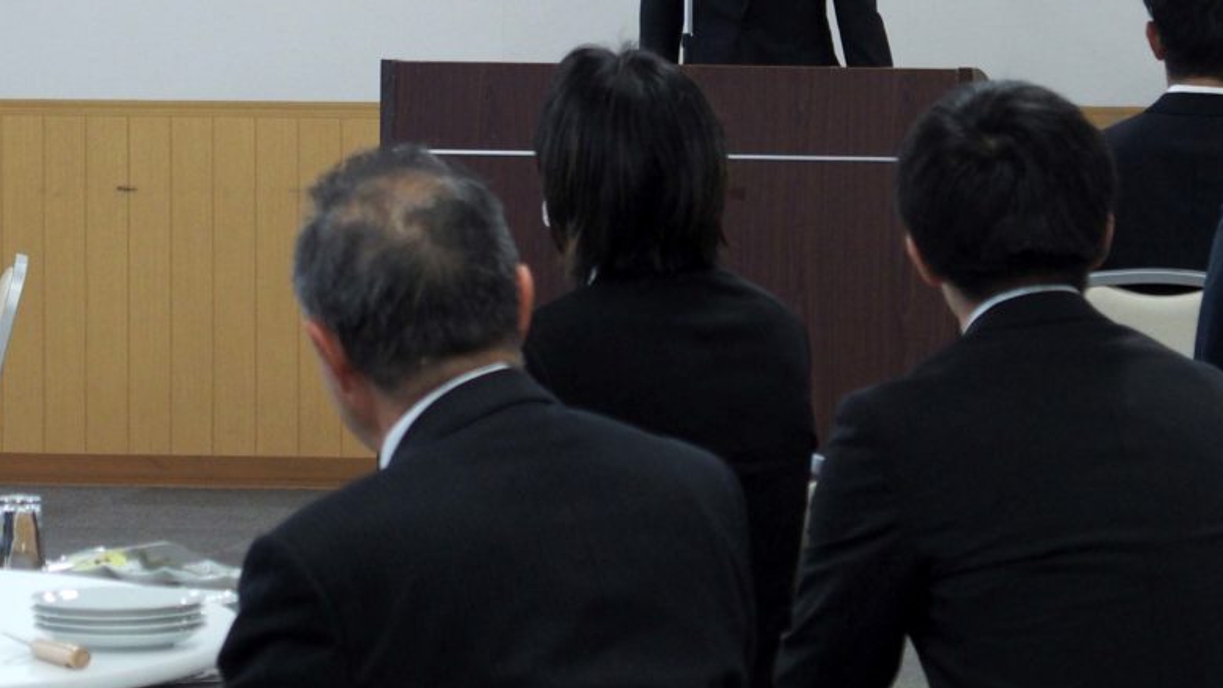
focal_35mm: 208
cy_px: 16
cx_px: 553
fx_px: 6745
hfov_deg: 10.4
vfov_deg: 5.8
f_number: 2.8
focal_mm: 26.2
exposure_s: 1/125
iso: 250
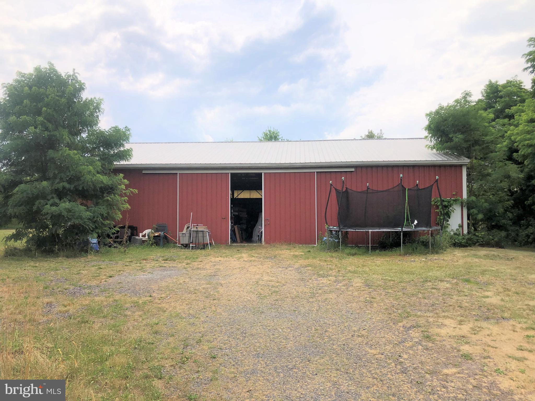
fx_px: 433
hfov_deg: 63.4
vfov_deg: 49.7
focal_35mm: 28
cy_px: 200
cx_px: 268
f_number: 1.8
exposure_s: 1/3205
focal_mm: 3.99
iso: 20
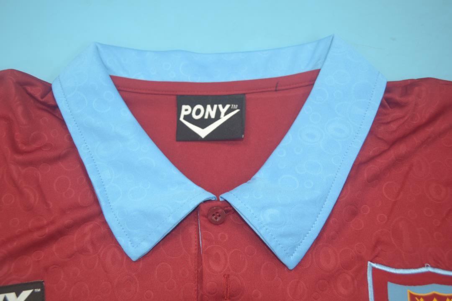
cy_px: 150
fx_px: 414
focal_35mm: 33
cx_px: 226
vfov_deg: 40.0
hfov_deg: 57.2
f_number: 3.8
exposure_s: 1/80
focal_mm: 22
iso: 200
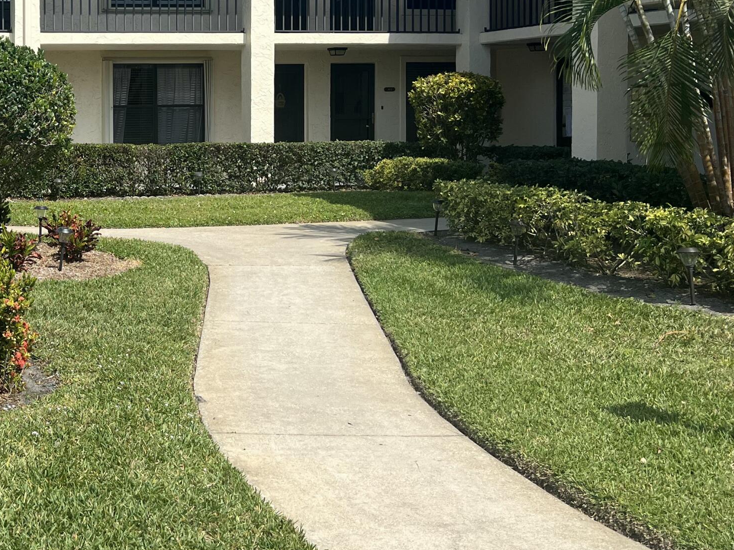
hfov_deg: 33.6
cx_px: 33
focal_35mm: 53
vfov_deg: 27.1
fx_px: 1124
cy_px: 134
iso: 50
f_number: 1.5
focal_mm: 5.7
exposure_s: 1/3356
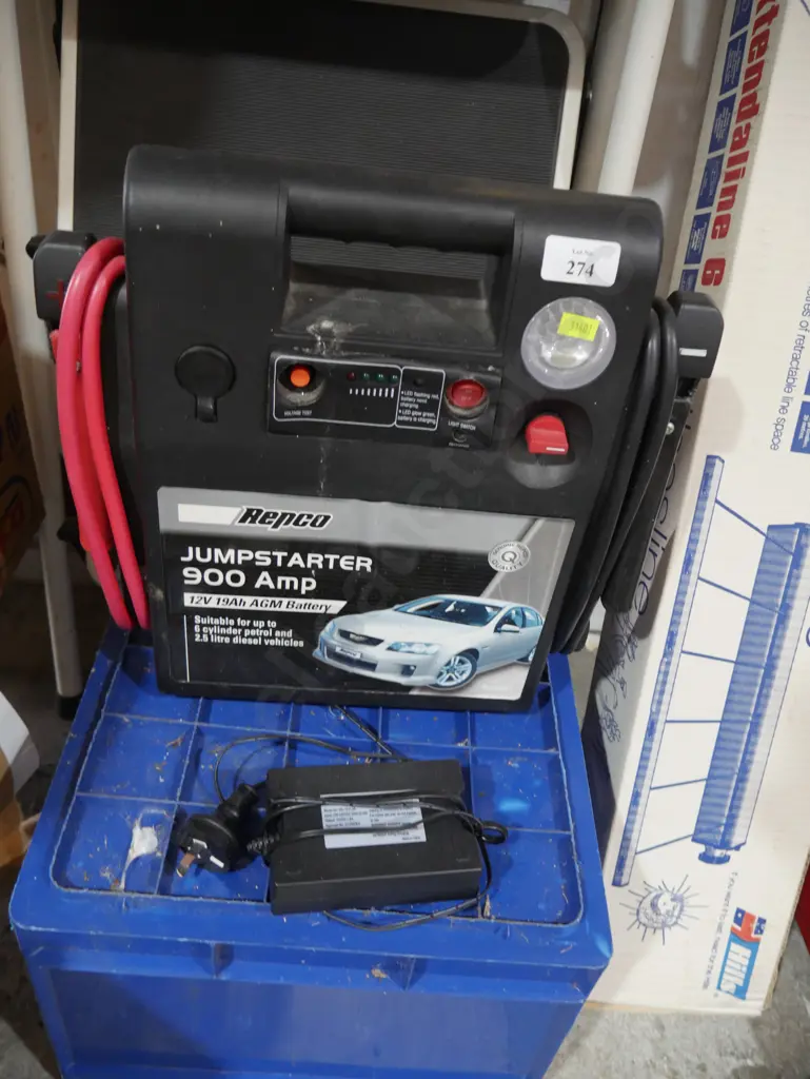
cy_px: 540
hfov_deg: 49.8
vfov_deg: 63.4
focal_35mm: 28
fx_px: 873
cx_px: 405
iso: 1000
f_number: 3.5
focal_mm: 14
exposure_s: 1/60
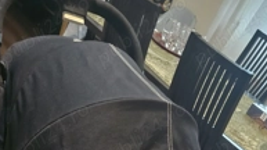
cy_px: 267
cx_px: 93
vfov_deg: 18.3
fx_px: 368
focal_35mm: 52
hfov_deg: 39.5
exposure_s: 1/24
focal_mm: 6.3
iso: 1250
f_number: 1.7
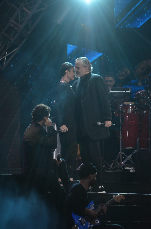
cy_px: 114
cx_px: 76
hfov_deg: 4.6
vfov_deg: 6.9
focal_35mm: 300
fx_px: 1896
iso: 1000
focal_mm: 200
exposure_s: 1/160
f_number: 5.6
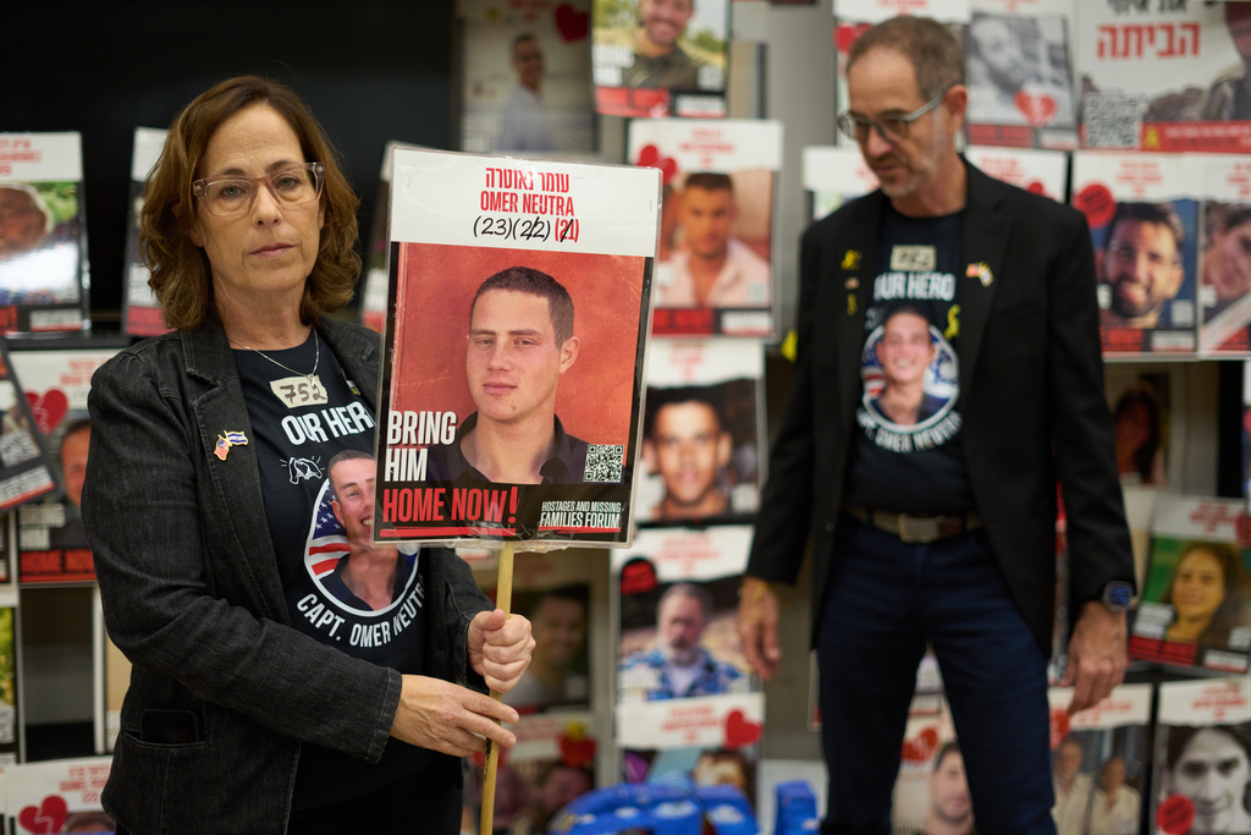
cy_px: 418
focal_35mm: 50
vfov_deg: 27.0
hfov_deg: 39.6
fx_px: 1738
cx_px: 626
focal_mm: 50
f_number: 1.8
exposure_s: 1/500
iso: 640
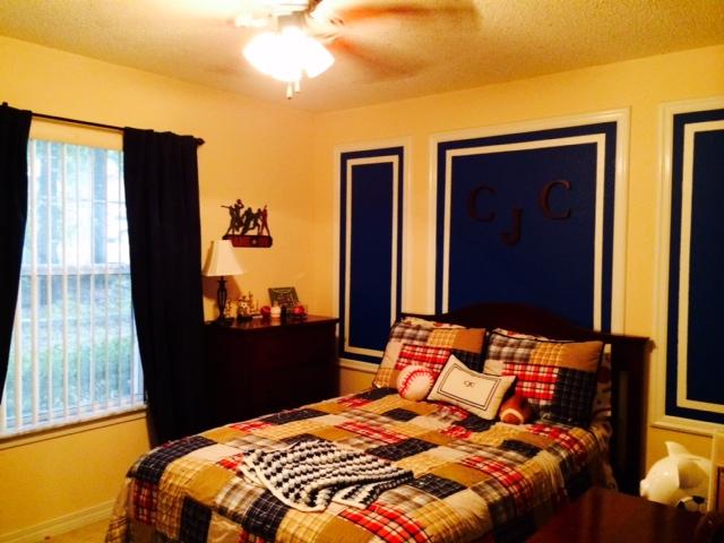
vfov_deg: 46.8
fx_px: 627
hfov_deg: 60.0
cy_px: 272
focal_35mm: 30
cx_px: 362
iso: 400
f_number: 2.2
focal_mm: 4.12
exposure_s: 1/15
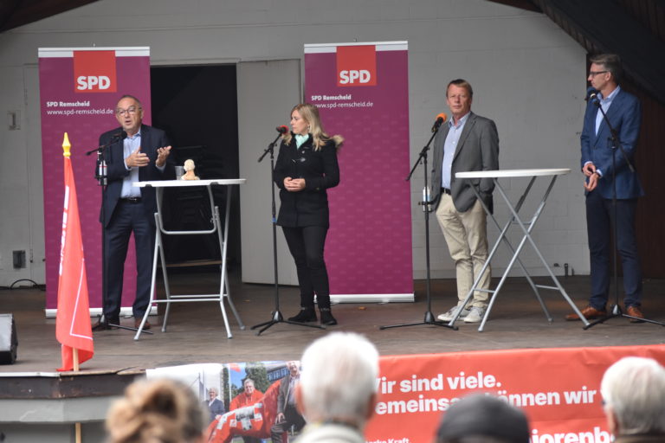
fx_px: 2771
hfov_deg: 13.7
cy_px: 222
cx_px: 332
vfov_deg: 9.1
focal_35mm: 150
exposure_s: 1/320
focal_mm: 100
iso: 800
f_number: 4.5
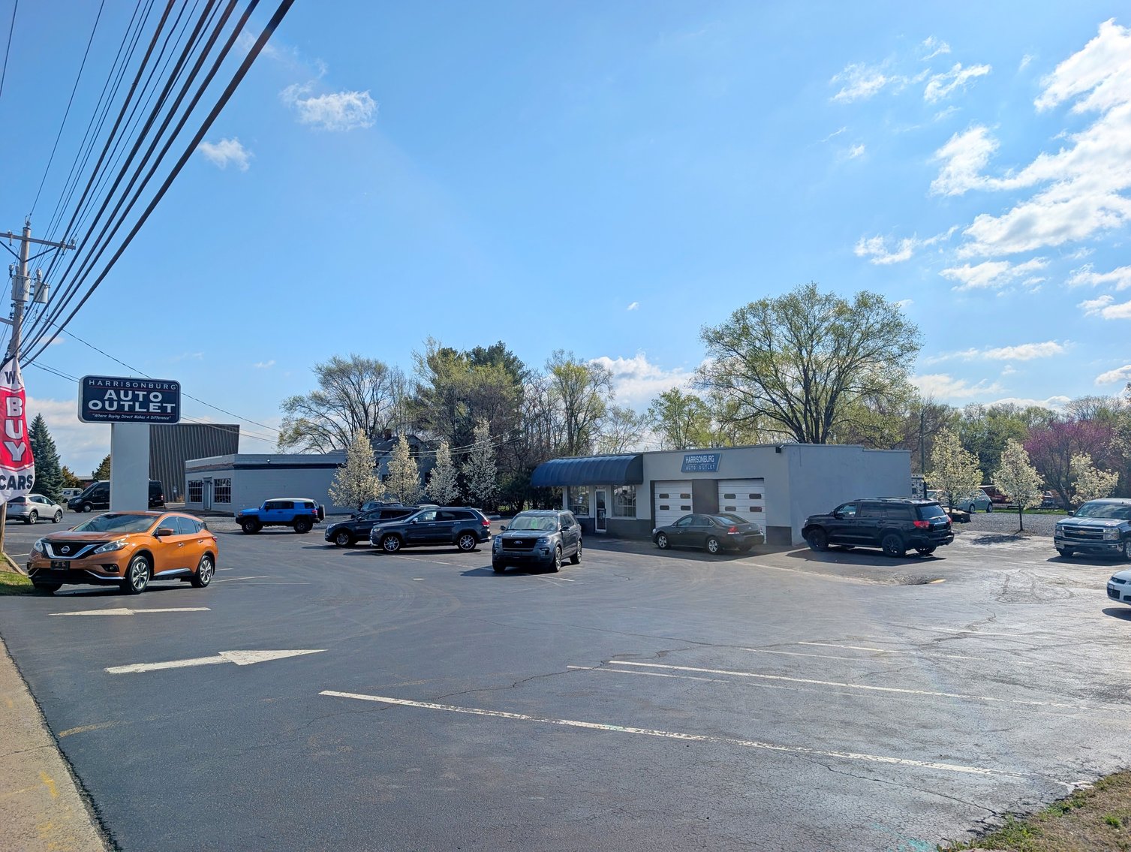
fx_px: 785
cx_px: 566
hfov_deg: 71.5
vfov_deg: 56.9
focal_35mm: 24
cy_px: 426
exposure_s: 1/3534
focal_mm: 6.9
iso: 20
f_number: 1.68
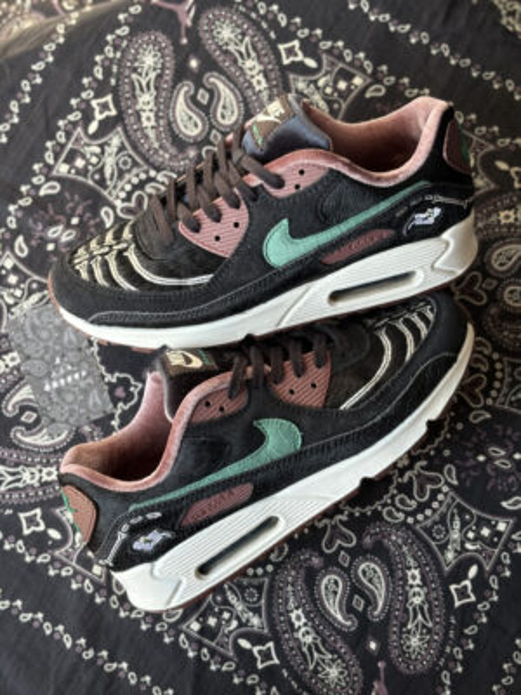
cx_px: 260
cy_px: 348
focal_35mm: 52
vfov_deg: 36.8
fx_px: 1044
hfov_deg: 28.0
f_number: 1.6
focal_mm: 5.96
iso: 32
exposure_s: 1/131
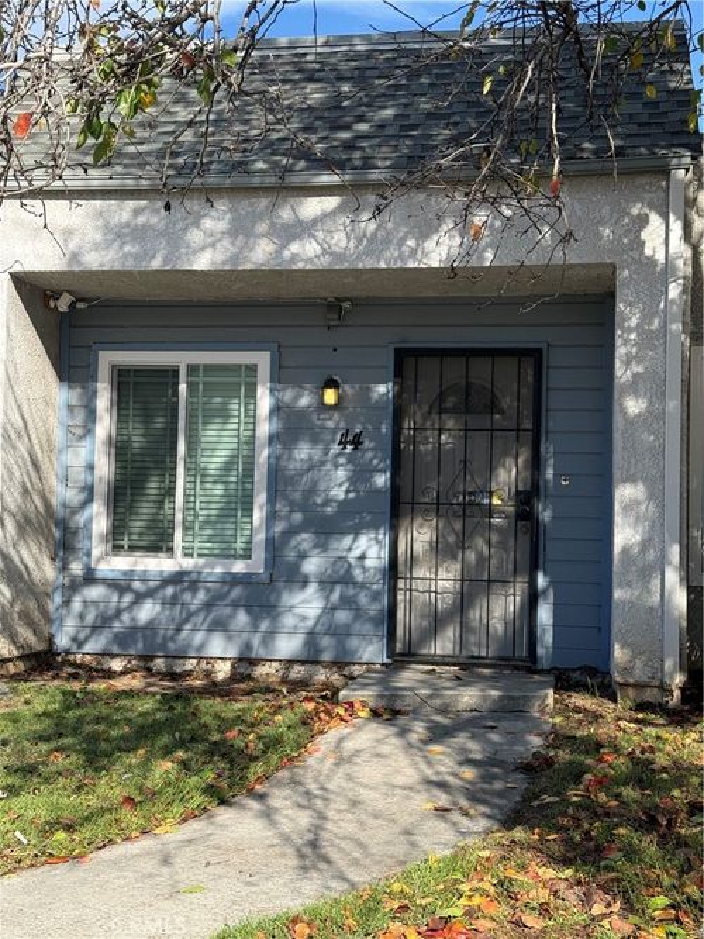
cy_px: 470
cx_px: 352
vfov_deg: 39.7
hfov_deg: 30.3
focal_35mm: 48
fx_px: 1302
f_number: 1.78
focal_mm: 6.76
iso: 80
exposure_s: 1/2762
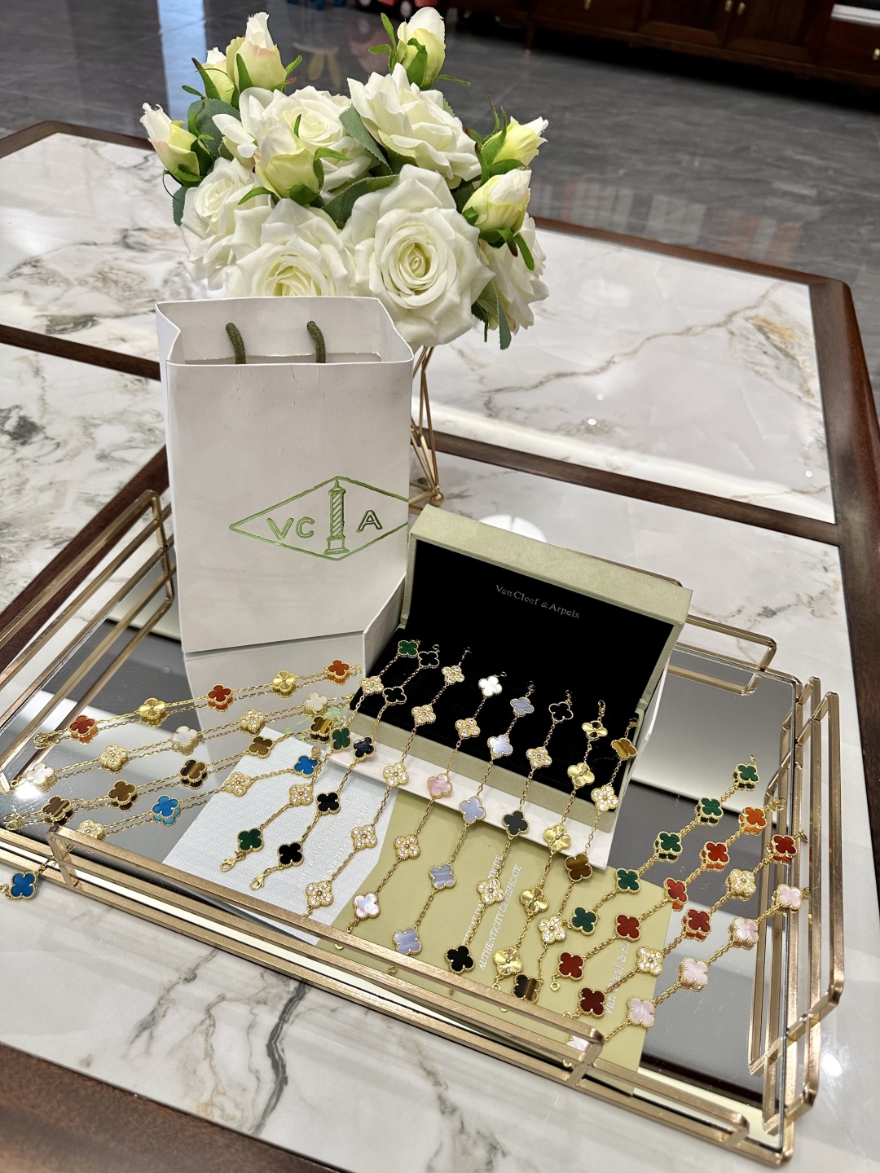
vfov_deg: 71.6
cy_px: 586
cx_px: 440
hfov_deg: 56.8
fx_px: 813
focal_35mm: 24
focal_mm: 6.86
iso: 160
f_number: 1.78
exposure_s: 1/100
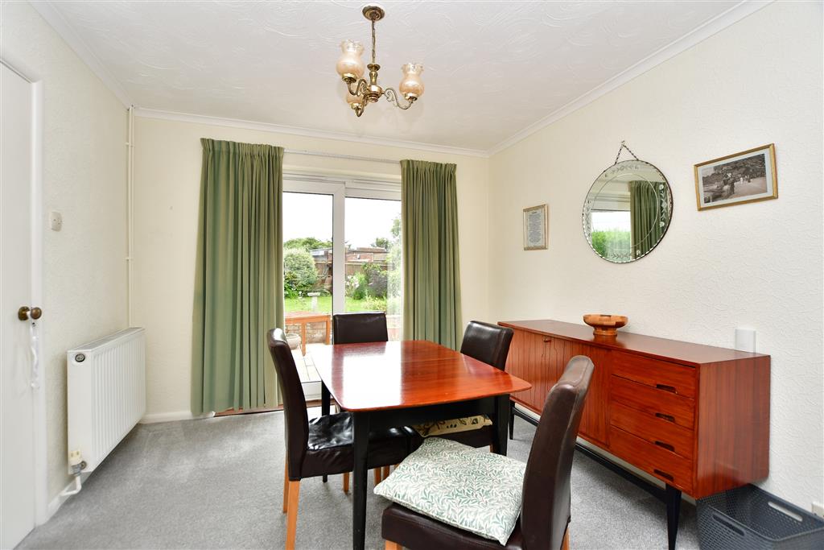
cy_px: 275
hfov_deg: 100.4
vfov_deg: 77.3
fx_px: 343
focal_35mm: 15
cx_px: 412
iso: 160
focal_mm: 10
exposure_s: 1/125
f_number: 5.6
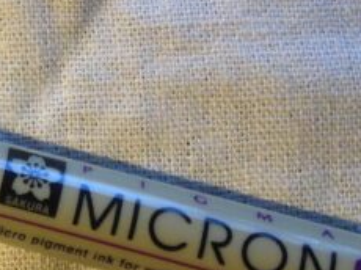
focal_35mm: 147
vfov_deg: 9.8
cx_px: -63
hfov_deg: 13.1
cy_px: -132
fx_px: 1531
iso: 50
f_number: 2.4
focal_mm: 4.12
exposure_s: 1/60
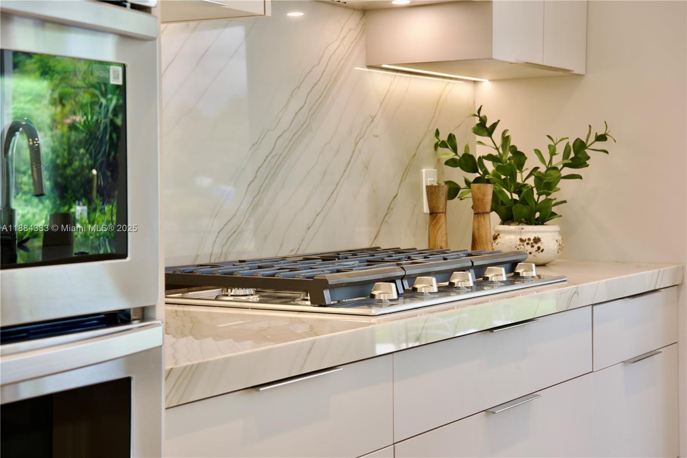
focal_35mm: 70
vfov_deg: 19.4
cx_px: 344
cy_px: 229
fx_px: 1335
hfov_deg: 28.8
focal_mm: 70
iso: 31
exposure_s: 1/3
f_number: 10
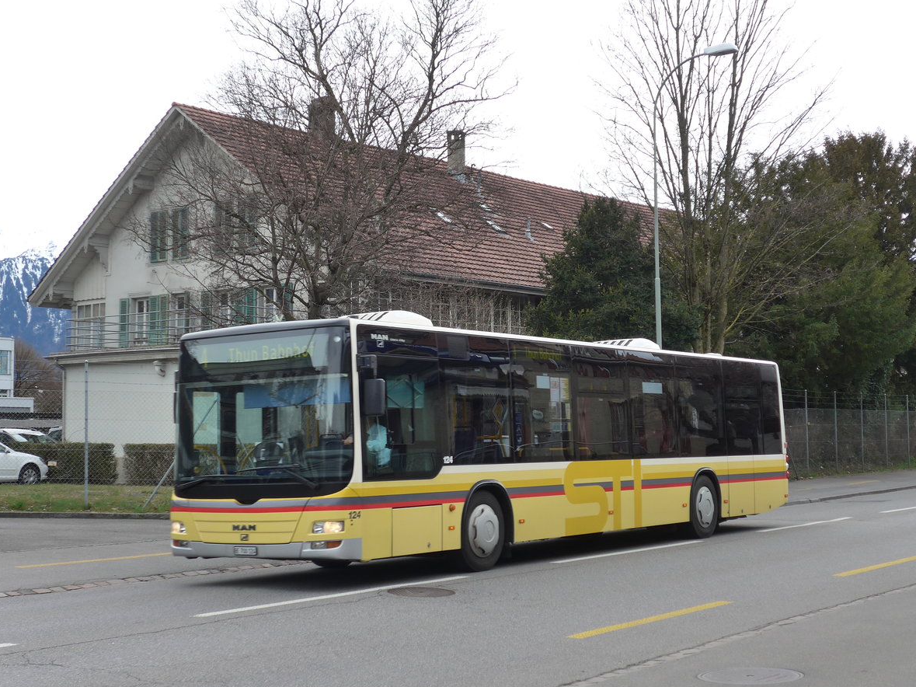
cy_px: 347
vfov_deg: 26.1
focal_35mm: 56
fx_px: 1482
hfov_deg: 34.4
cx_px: 462
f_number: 3.4
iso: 125
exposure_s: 1/320
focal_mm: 11.3
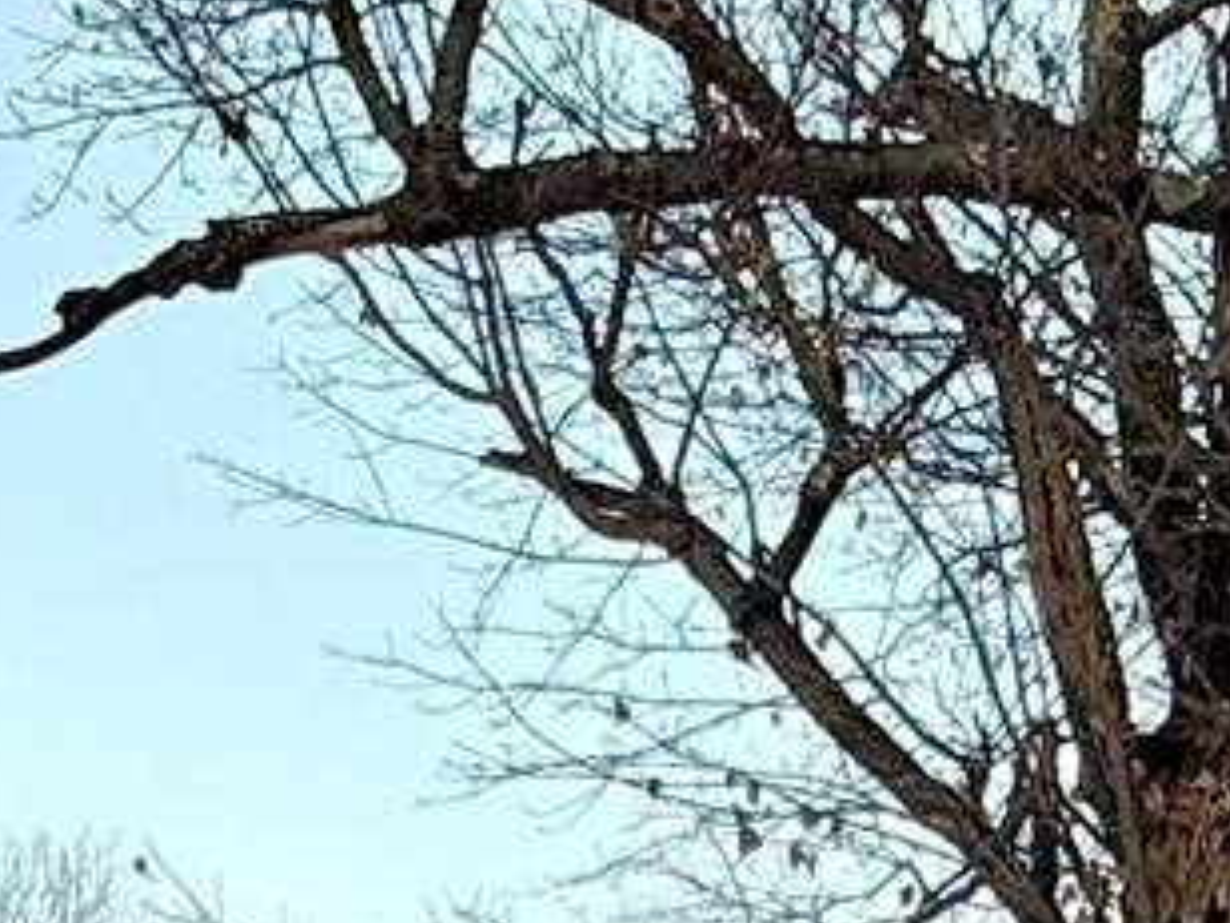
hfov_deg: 19.7
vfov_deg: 11.7
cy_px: 2477
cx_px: -288
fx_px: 3305
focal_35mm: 93
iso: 50
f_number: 2.2
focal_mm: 2.22
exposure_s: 1/134
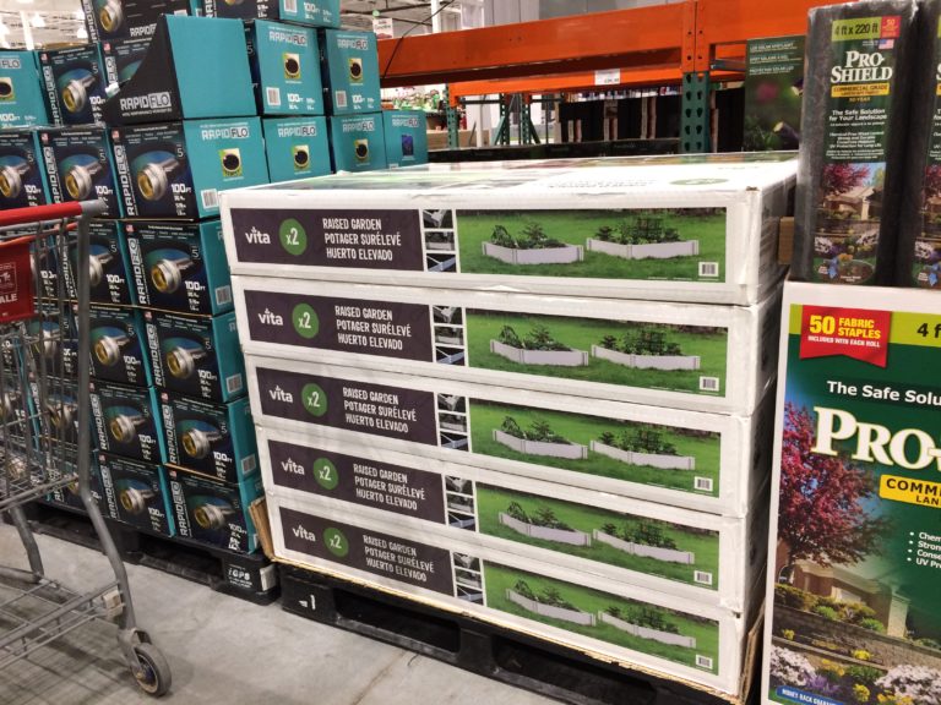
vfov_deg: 48.2
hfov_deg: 61.7
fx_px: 788
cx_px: 470
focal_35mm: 29
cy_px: 352
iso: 100
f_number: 2.2
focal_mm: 4.15
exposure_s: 1/30
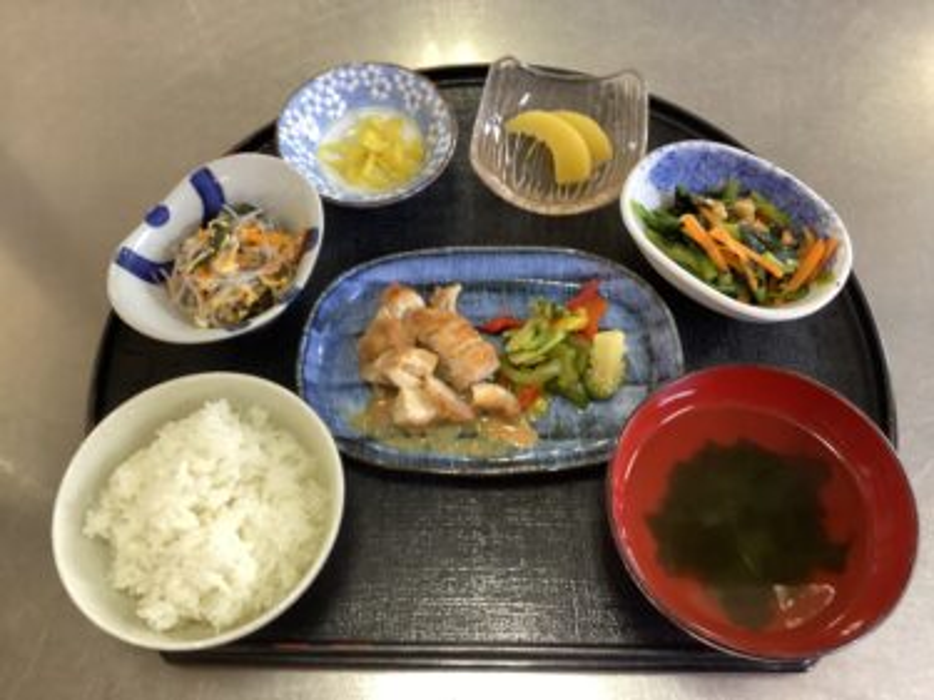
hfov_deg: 58.4
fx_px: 836
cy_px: 350
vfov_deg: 45.4
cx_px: 467
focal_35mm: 31
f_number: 2.4
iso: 400
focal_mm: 3.3
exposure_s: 1/30
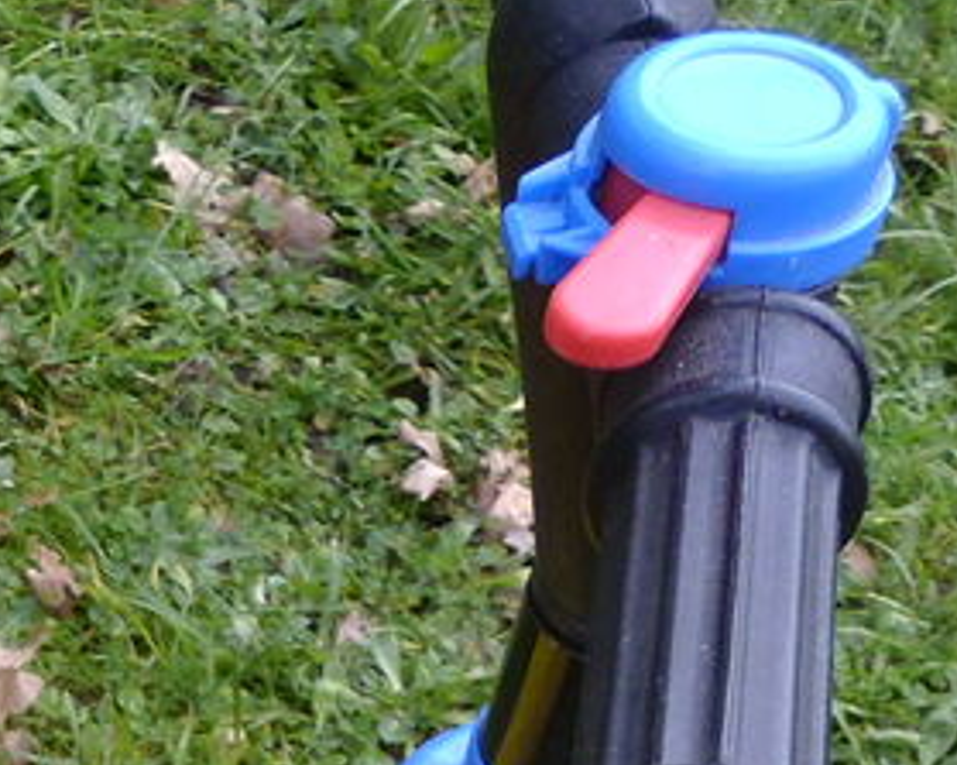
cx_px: -274
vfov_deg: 15.3
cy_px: 1214
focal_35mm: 91
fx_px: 2577
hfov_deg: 19.5
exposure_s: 1/200
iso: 100
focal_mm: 4.7
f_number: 2.8
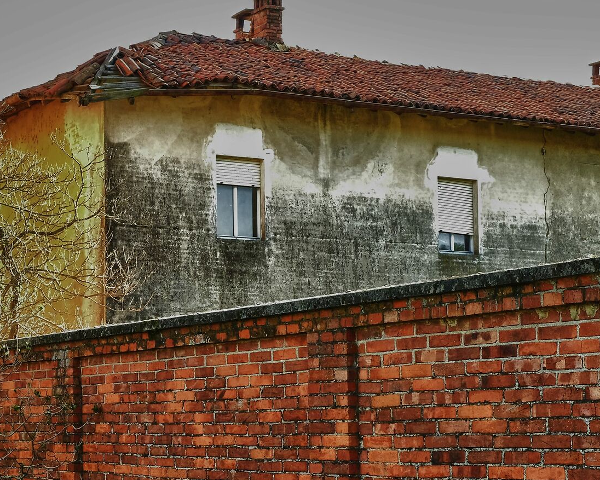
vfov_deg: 20.5
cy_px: 374
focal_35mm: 74
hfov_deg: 25.5
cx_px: 178
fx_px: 1314
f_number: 8
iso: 100
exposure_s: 1/15
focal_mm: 24.3
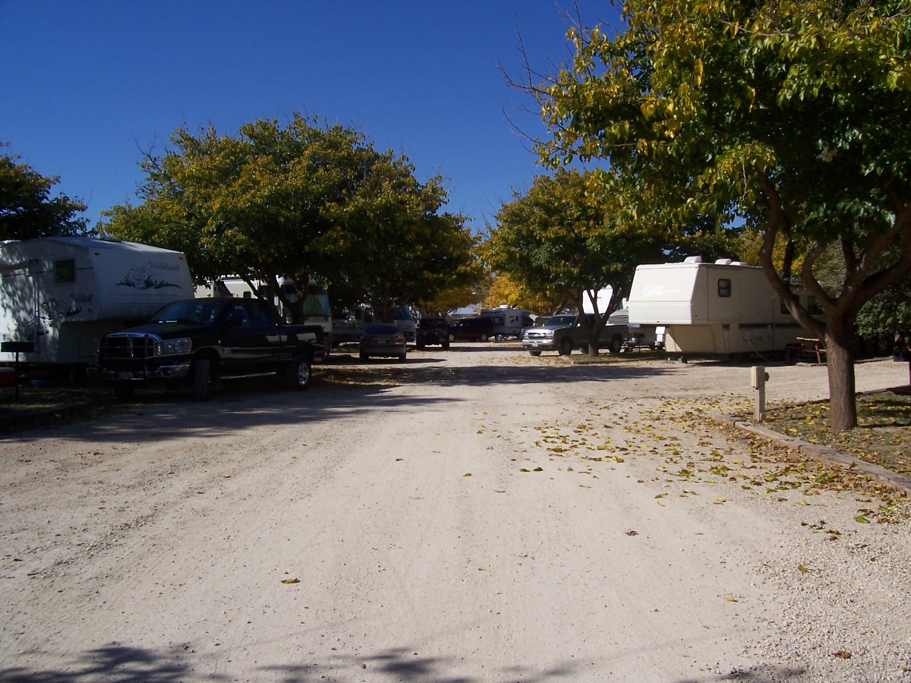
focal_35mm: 34
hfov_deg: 54.0
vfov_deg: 41.8
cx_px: 456
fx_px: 895
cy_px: 342
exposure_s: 1/1000
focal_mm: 5.6
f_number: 5.6
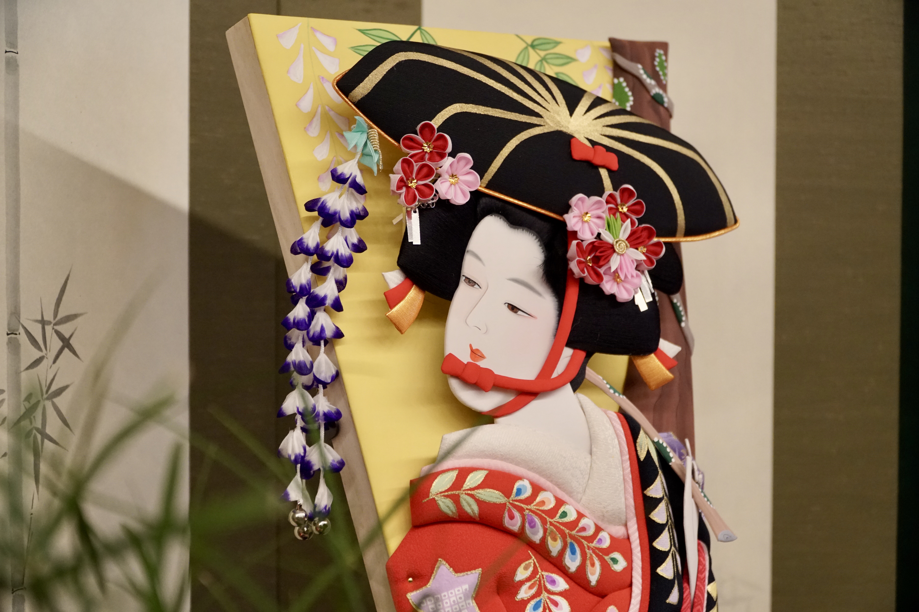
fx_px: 1646
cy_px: 306
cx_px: 460
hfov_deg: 31.2
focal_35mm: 64
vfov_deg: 21.1
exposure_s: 1/160
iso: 2000
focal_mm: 43
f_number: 4
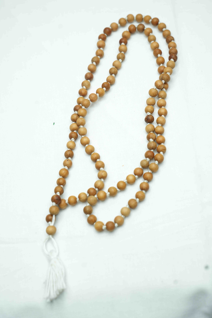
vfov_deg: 34.5
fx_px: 512
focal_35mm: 58
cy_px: 159
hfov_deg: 23.4
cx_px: 106
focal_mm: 58
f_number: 5.6
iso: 320
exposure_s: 1/60
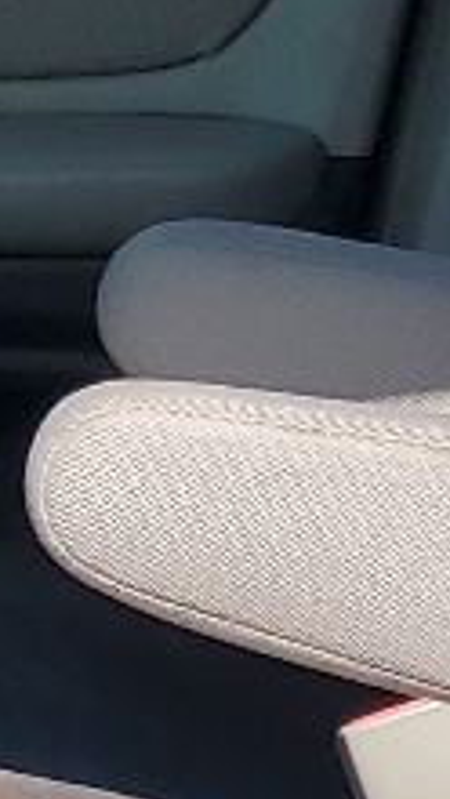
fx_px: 4363
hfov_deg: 5.7
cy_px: 454
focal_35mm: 206
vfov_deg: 10.5
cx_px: -588
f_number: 1.5
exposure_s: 1/2500
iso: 50
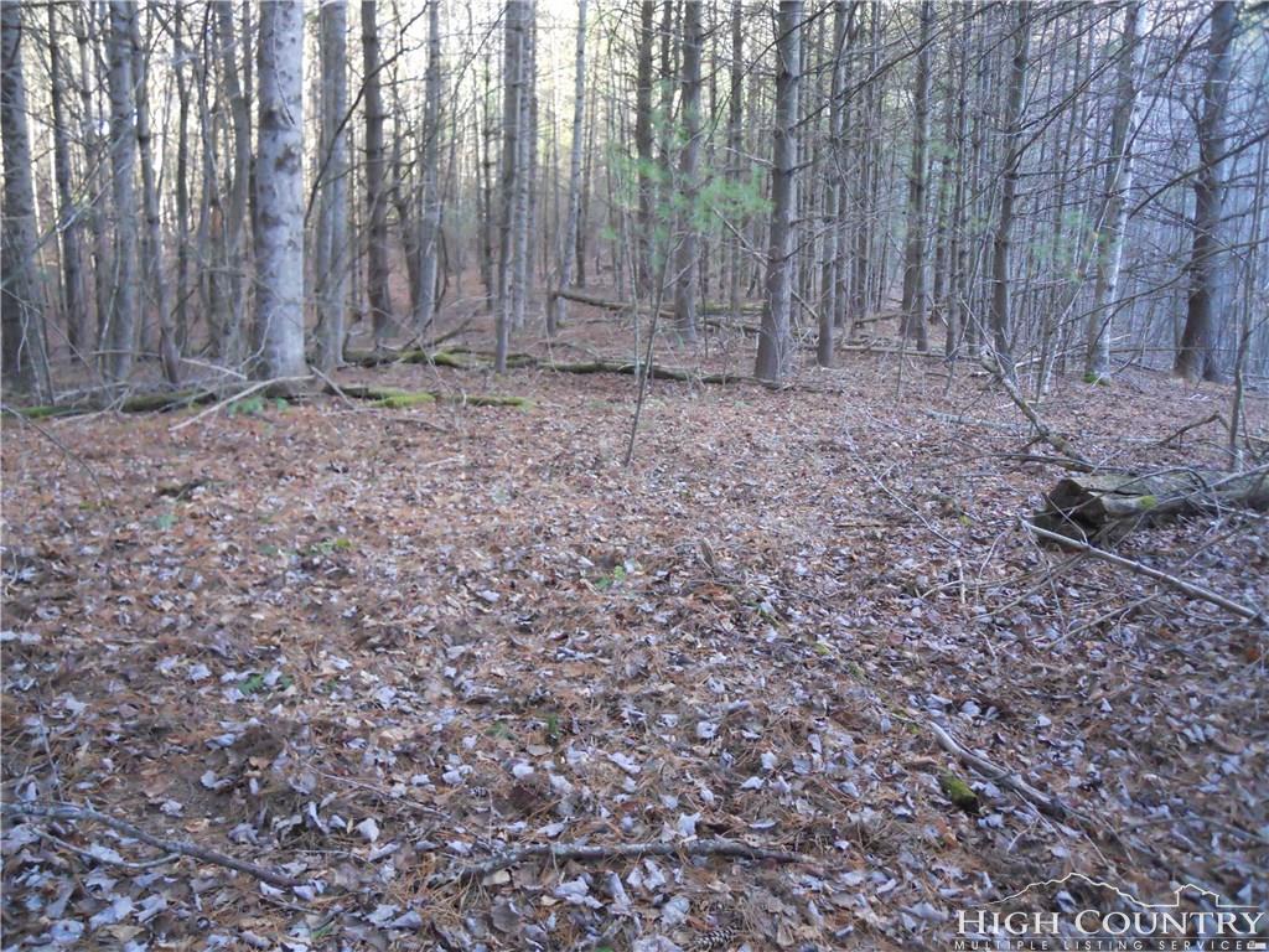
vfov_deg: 49.7
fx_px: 1026
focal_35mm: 28
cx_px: 634
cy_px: 476
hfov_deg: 63.4
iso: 800
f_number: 2.7
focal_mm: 5
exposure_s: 1/125
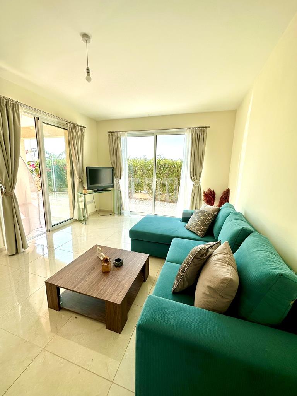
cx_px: 148
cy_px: 198
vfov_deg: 102.1
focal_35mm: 14
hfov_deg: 85.7
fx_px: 160
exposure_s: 1/629
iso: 40
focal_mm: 2.22
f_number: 2.2
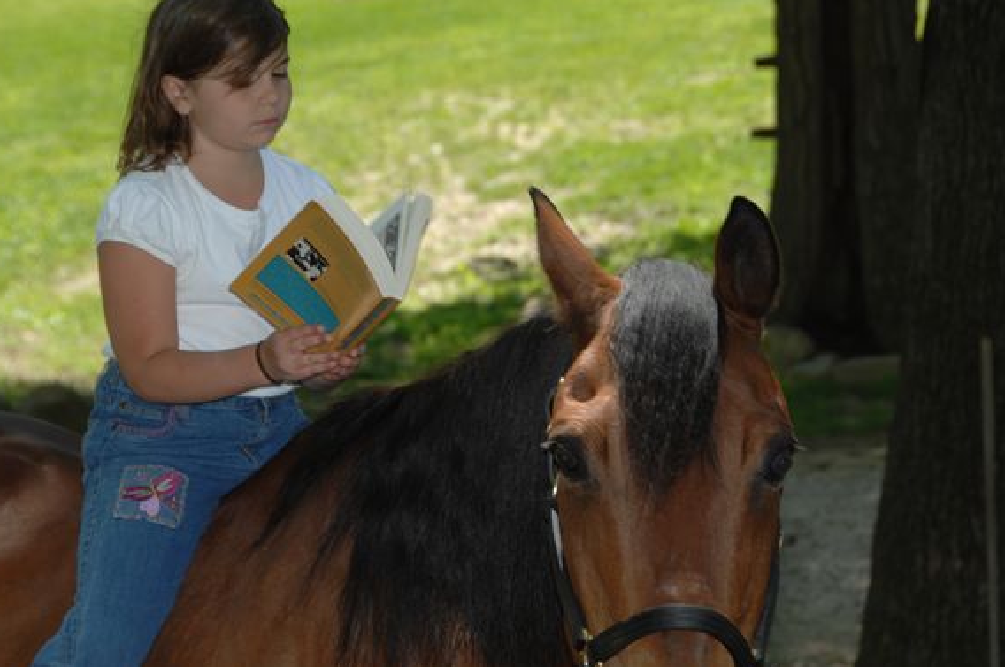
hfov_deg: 11.6
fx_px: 4950
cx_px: 458
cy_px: 303
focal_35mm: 178
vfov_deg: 7.7
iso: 100
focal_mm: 105
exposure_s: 1/125
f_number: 6.7
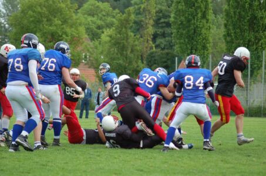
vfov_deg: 7.6
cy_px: 88
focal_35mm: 180
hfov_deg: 11.4
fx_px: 1327
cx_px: 133
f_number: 4.2
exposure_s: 1/640
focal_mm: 120
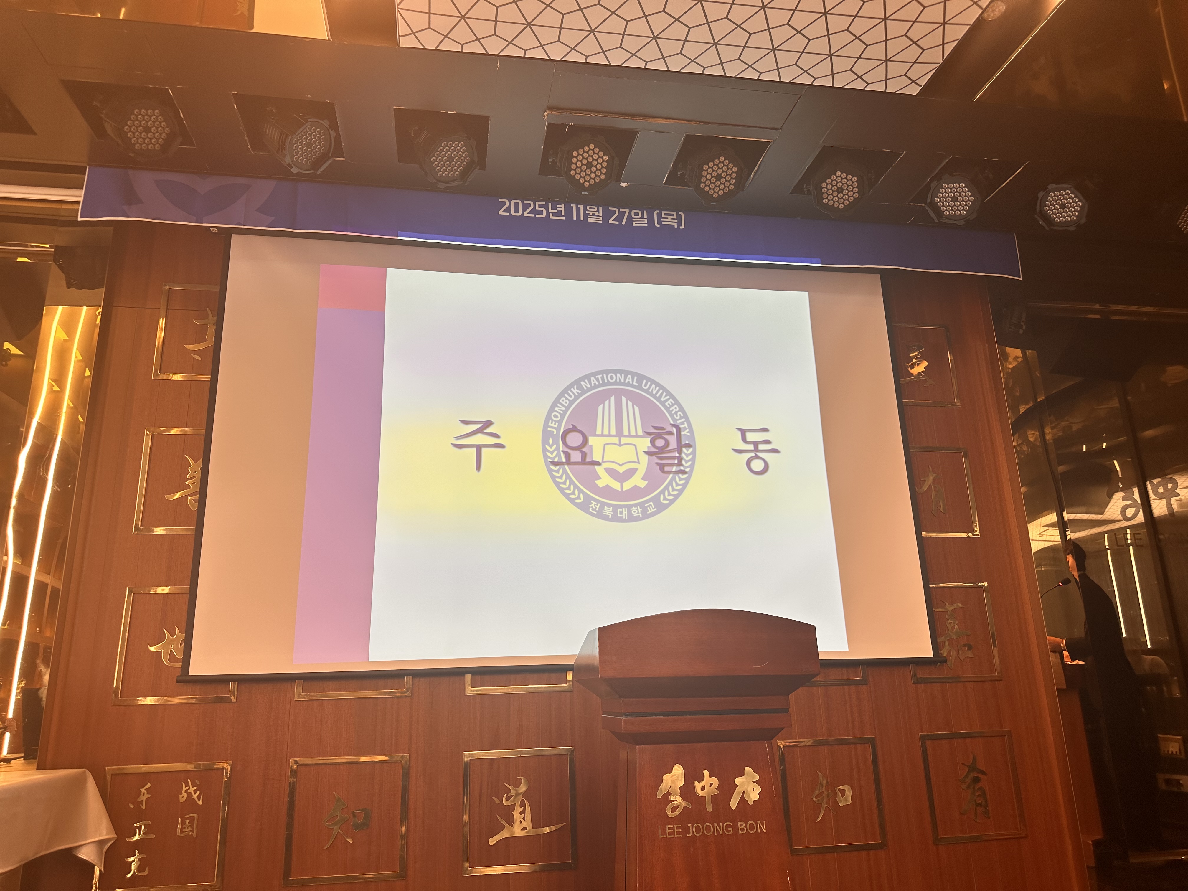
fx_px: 824
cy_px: 446
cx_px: 594
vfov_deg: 56.8
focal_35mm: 24
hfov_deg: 71.6
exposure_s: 1/120
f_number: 1.78
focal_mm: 6.86
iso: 80
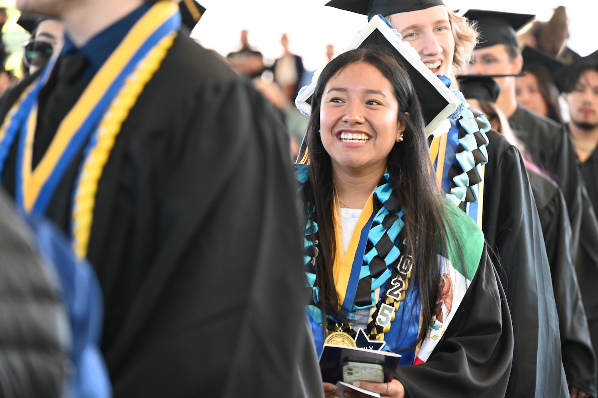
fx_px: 3320
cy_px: 199
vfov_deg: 6.9
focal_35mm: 200
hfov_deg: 10.3
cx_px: 299
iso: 3200
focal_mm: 200
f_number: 6.3
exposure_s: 1/160
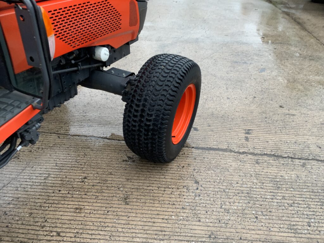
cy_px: 122
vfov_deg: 48.2
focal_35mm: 29
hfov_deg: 61.7
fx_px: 271
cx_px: 162
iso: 40
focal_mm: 3
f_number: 1.8
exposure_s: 1/122
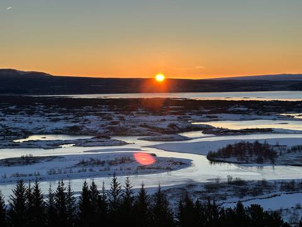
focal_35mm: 77
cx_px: 151
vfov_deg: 19.1
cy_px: 114
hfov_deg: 25.3
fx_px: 672
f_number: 2.8
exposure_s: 1/259
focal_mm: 9
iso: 32
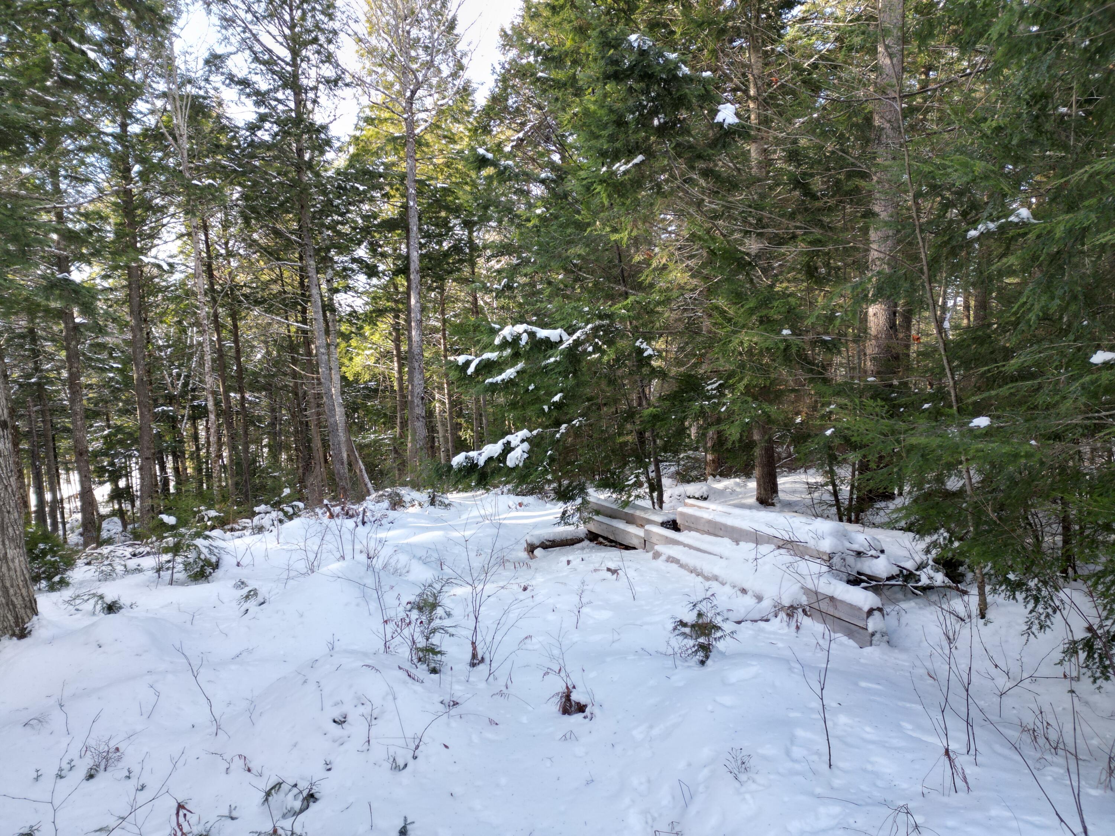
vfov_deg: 56.8
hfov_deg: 71.6
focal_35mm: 24
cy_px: 418
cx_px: 558
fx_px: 773
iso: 110
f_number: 1.7
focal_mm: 6.72
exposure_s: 1/240
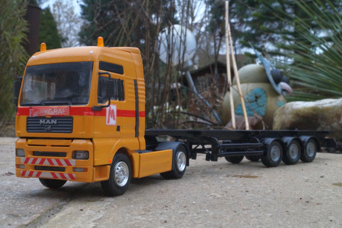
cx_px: 171
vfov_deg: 29.8
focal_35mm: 45
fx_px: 427
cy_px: 114
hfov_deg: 43.6
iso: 3200
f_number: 22
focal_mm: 30
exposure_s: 1/40
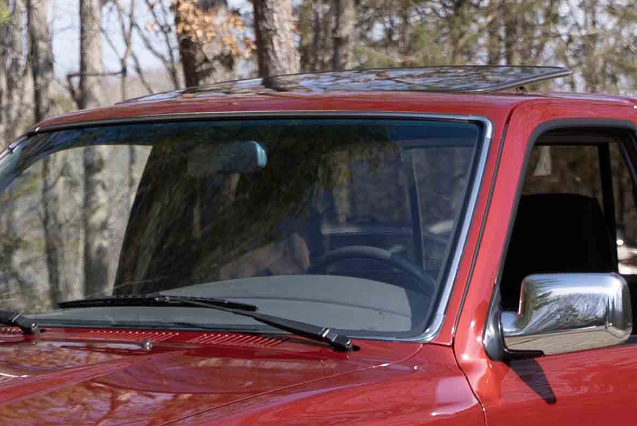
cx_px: 154
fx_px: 2620
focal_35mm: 148
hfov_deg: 13.8
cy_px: 513
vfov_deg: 9.2
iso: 80
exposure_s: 1/250
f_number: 4.5
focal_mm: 41
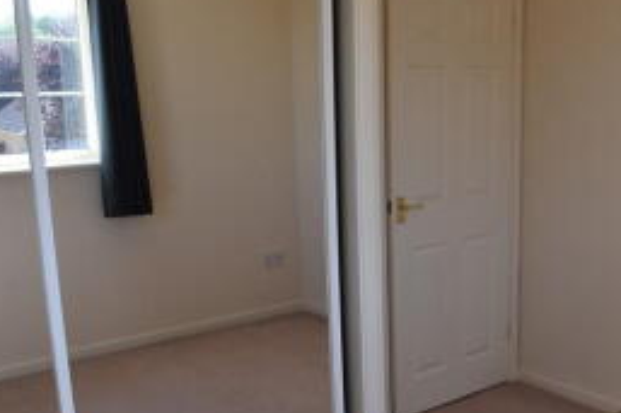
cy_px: 310
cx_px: 520
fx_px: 862
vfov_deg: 26.6
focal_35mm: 50
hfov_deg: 37.8
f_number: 6.3
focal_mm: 18
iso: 400
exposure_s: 1/160
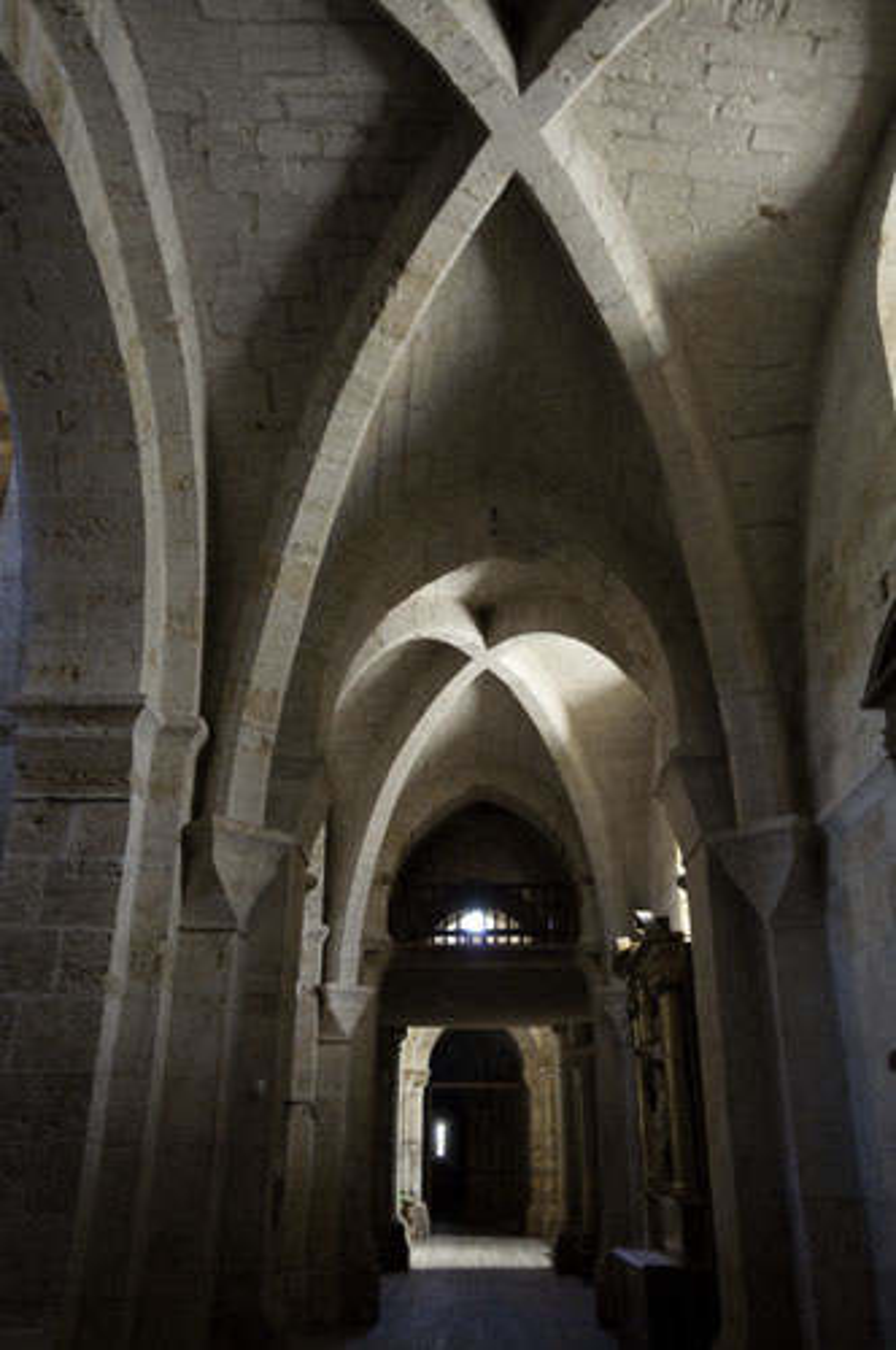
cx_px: 448
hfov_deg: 43.5
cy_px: 675
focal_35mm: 30
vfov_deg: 62.0
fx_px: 1123
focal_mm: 20
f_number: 5.6
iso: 3200
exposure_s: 1/10
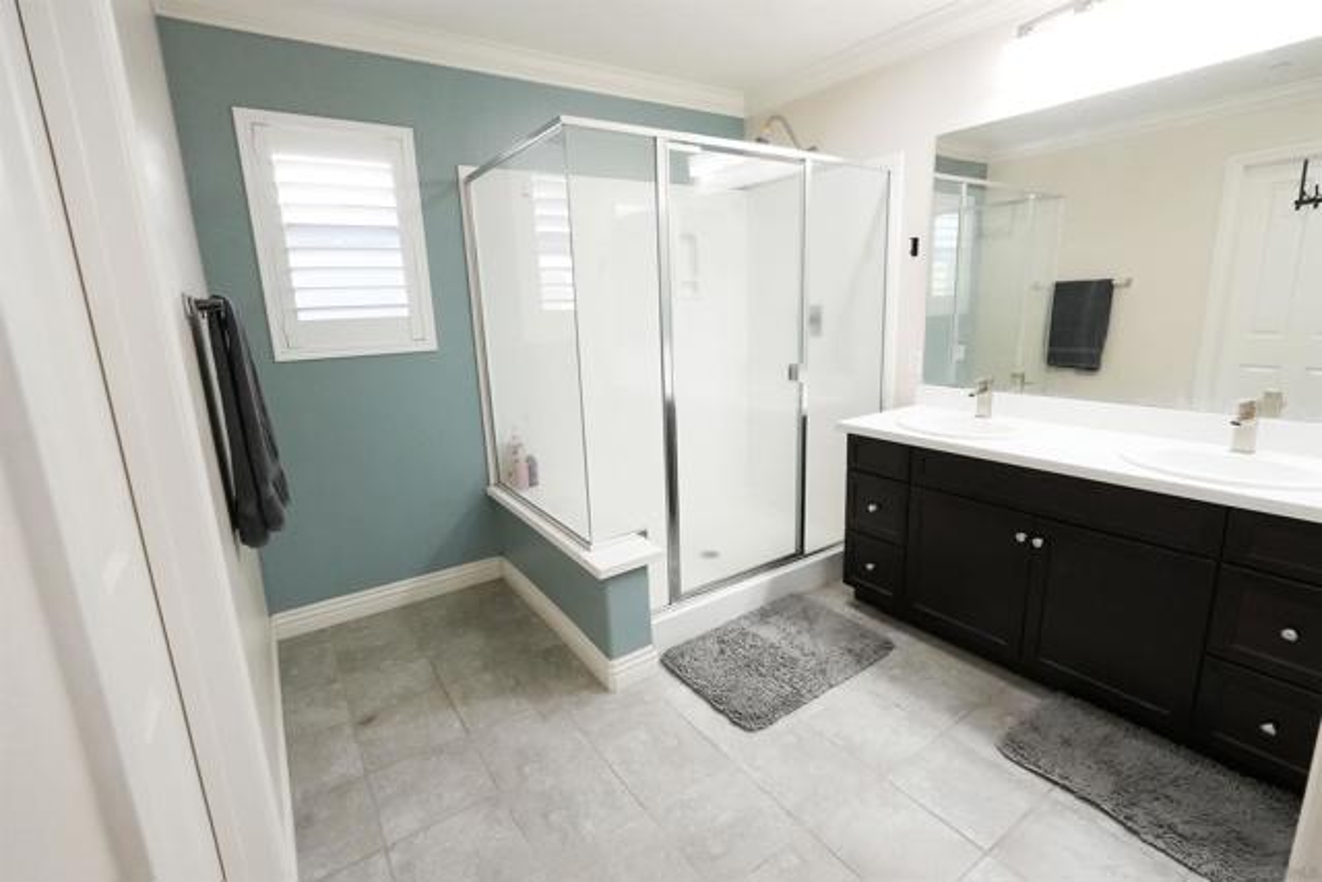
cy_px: 441
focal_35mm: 17
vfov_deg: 70.5
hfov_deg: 93.3
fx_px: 624
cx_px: 661
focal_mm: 11.5
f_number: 7.1
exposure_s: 1/160
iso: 3200
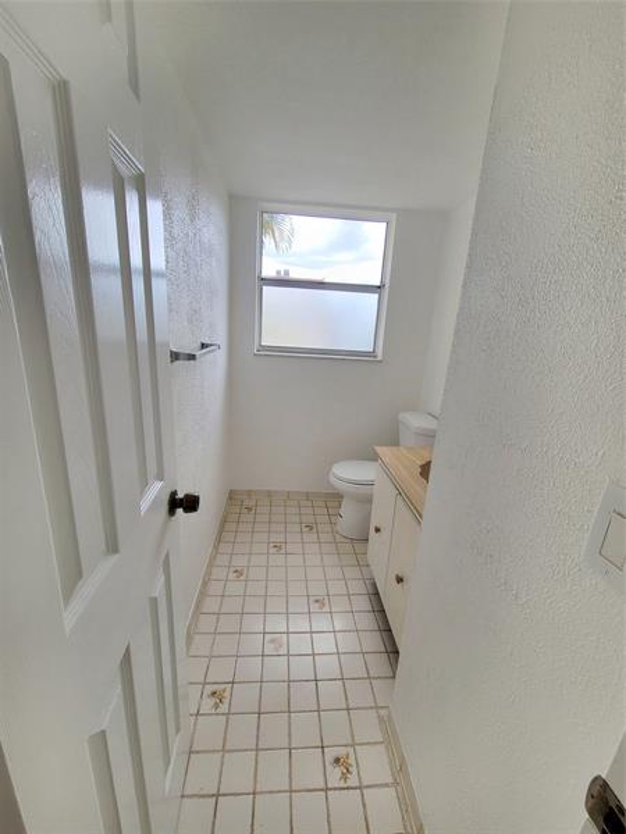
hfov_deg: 89.9
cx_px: 313
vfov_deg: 106.2
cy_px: 417
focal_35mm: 13
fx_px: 313
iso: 80
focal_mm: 2.2
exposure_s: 1/120
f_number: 2.2
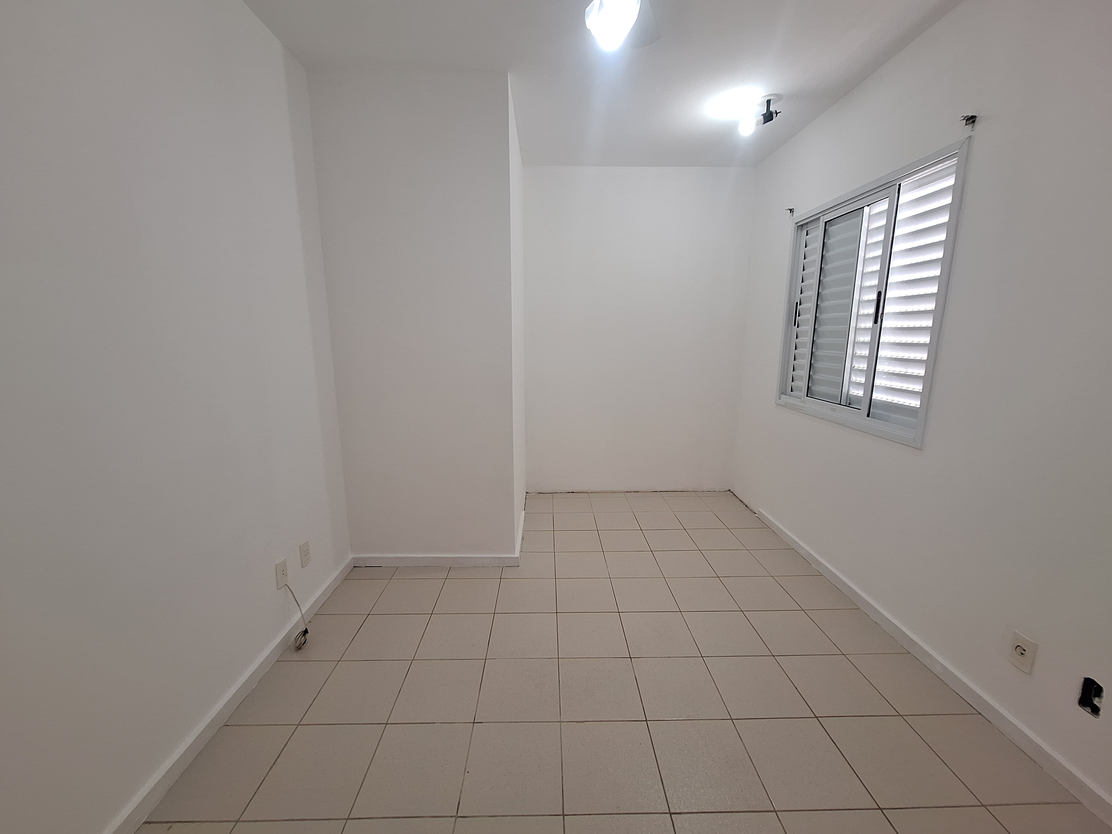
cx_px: 556
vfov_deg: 89.9
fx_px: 418
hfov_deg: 106.2
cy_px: 417
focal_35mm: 13
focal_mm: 1.74
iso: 100
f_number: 2.2
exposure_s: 1/40
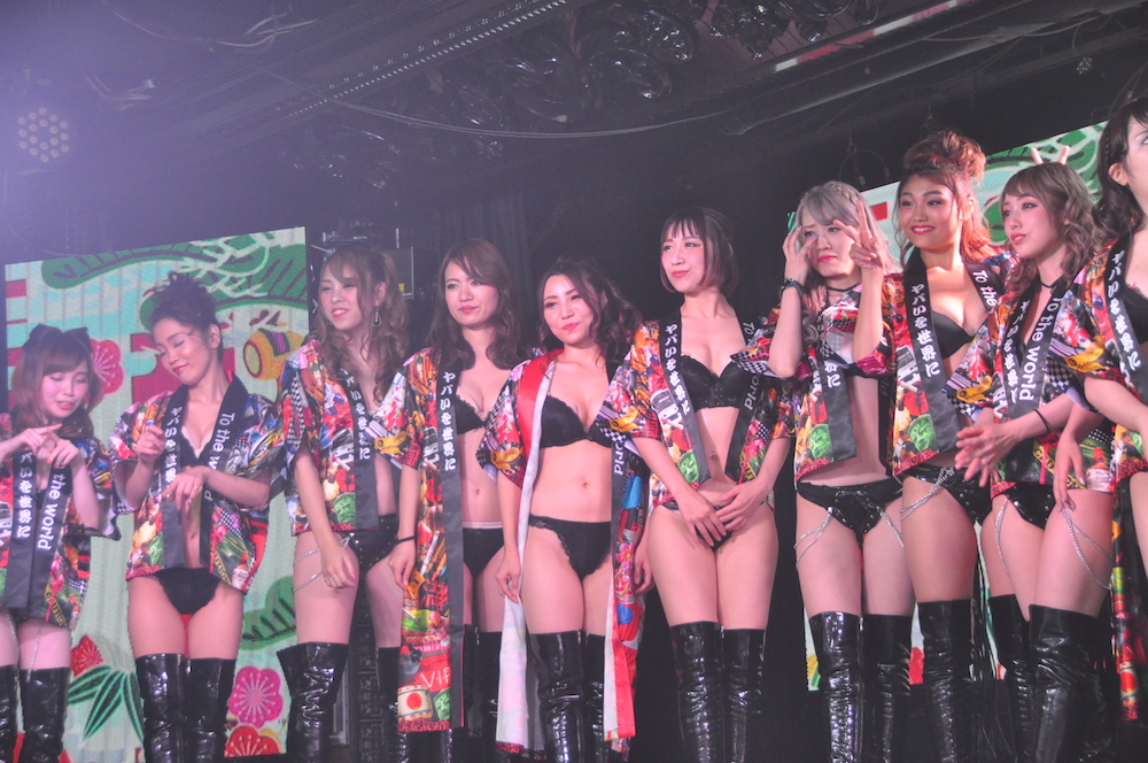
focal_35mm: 82
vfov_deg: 16.5
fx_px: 2627
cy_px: 382
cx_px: 574
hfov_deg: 24.6
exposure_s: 1/250
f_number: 4.8
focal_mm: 55
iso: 1600
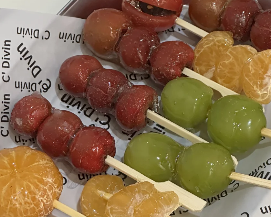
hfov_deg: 14.9
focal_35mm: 129
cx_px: 142
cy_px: 112
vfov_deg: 12.0
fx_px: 1035
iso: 800
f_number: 2.8
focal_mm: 9
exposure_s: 1/41
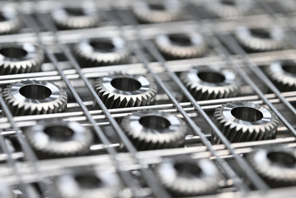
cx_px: 148
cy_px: 99
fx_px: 1110
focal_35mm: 135
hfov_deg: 15.2
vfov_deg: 10.2
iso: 320
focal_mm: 135
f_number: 1.8
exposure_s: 1/160
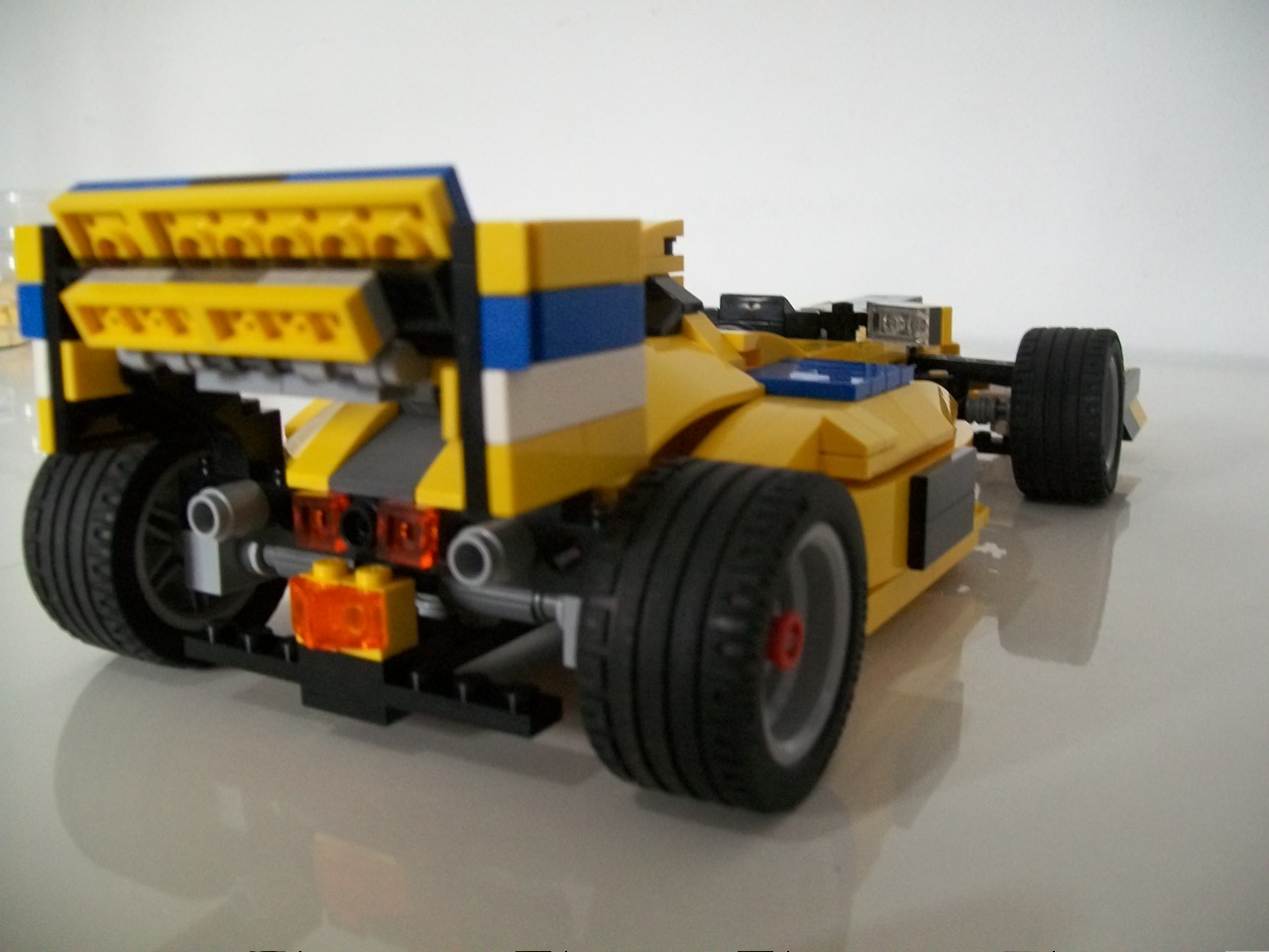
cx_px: 634
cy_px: 476
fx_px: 1246
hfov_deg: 54.0
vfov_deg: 41.8
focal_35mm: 34
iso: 160
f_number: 2.7
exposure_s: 1/30
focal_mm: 6.1
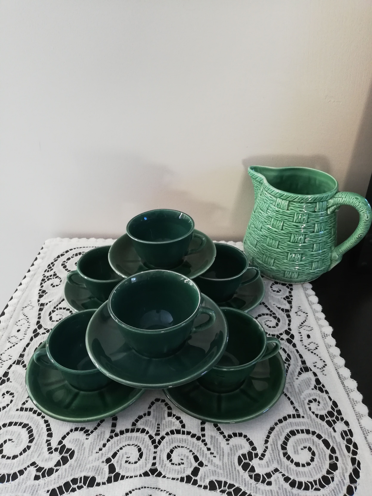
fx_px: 373
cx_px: 186
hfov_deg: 53.1
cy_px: 248
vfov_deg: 67.3
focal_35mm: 26
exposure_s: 1/33.3
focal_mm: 3.81
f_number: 2.2
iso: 320
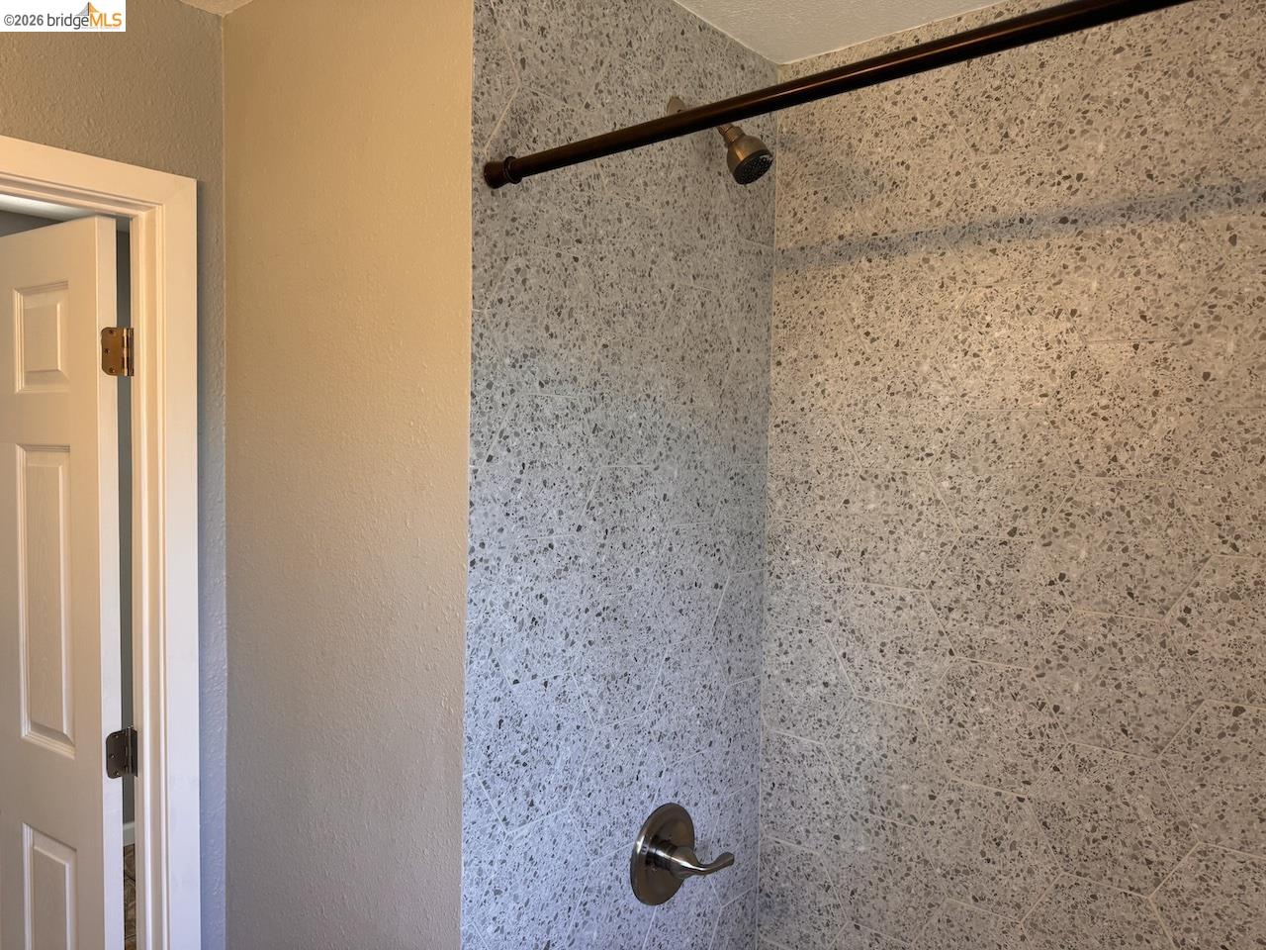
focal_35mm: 24
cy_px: 475
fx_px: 878
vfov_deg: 56.8
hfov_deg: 71.6
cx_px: 633
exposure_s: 1/120
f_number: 1.78
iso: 100
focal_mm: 6.76
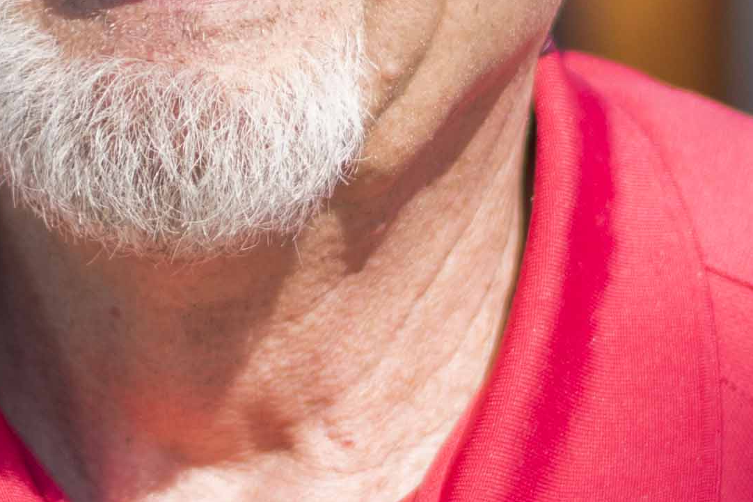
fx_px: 8699
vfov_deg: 3.3
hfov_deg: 5.0
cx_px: 231
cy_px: 242
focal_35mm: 416
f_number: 1.8
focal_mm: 50
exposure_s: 1/2500
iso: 100
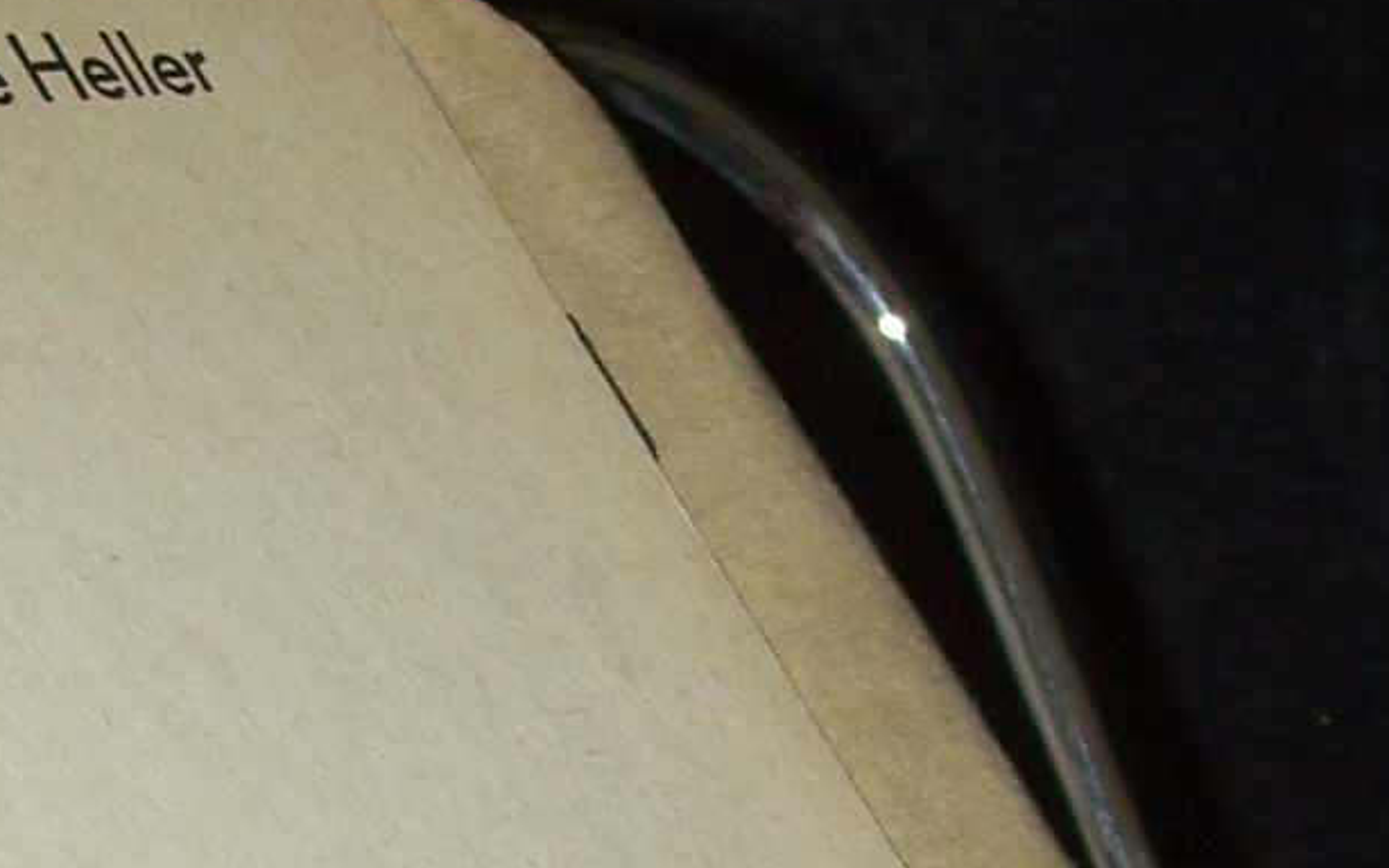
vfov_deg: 7.7
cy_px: 1377
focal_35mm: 167
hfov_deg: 12.5
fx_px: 6323
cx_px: 475
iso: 80
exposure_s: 1/60
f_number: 2.8
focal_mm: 7
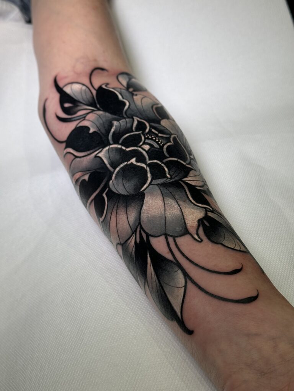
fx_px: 544
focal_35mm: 48
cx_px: 147
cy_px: 196
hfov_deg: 30.3
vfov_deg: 39.7
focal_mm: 6.86
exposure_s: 1/100
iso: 64
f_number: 1.78
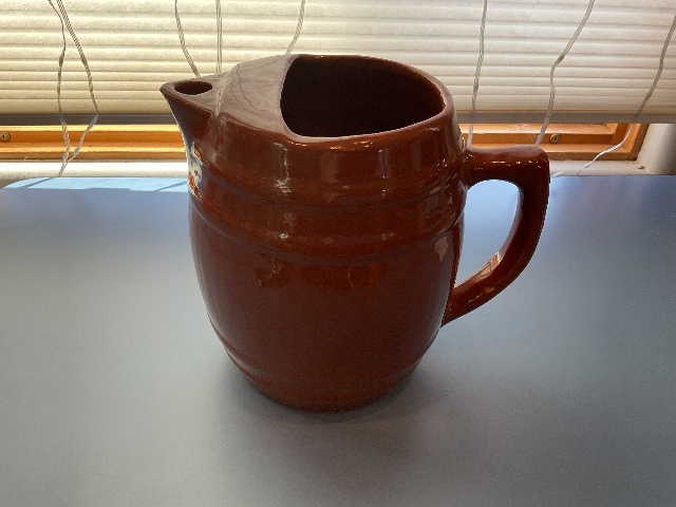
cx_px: 338
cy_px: 254
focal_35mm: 29
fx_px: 566
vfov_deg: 48.2
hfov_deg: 61.7
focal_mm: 3
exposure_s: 1/60
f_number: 1.8
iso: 40
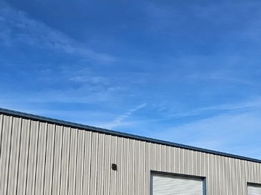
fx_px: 271
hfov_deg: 49.4
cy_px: 184
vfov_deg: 36.5
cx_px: 195
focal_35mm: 36
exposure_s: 1/4420
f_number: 2.2
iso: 50
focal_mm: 2.2
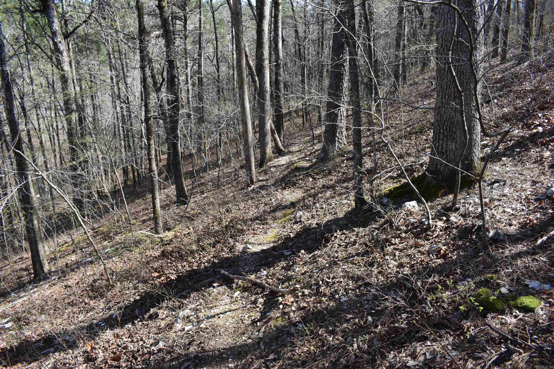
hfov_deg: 67.4
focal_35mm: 27
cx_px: 277
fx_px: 415
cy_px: 184
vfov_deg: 47.9
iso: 200
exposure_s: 1/250
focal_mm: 18
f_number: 6.3
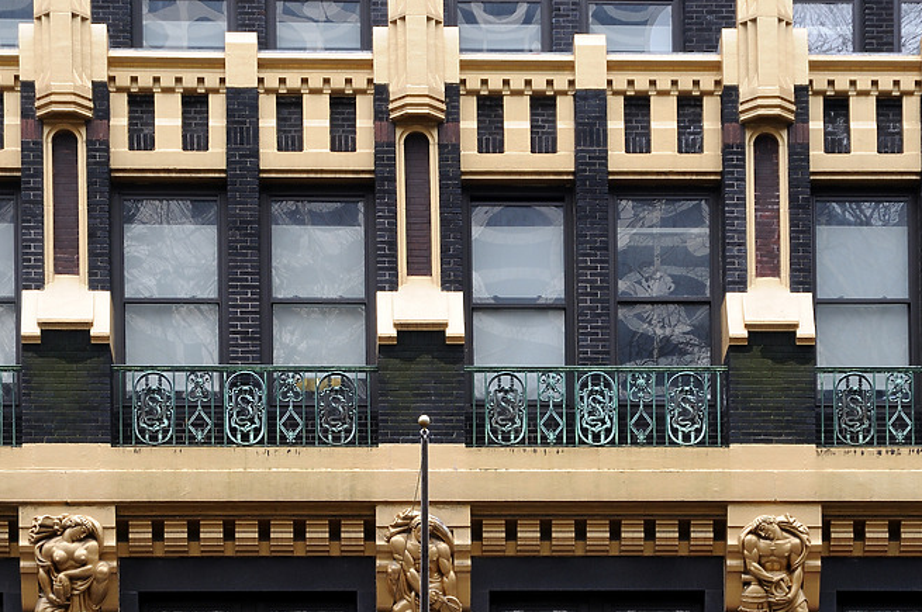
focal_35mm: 136
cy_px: 371
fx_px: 3479
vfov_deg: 10.1
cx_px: 497
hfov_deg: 15.1
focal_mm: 66
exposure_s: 1/60
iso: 200
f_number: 9
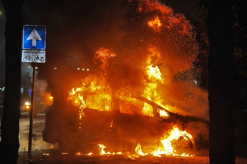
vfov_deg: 17.9
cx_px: 124
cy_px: 82
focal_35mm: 76
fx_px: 521
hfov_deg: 26.7
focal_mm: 76
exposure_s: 1/160
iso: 2000
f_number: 4
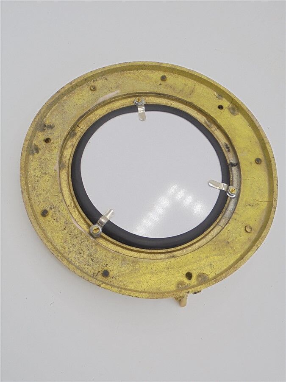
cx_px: 143
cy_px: 191
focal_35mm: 34
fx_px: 375
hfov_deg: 41.8
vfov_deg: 54.0
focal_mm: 6.1
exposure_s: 1/320
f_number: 4
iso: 100
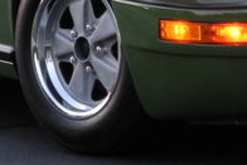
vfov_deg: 2.5
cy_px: -111
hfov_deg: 3.8
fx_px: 3769
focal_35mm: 549
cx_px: 160
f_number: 5
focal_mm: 28.9
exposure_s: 1/30
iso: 316
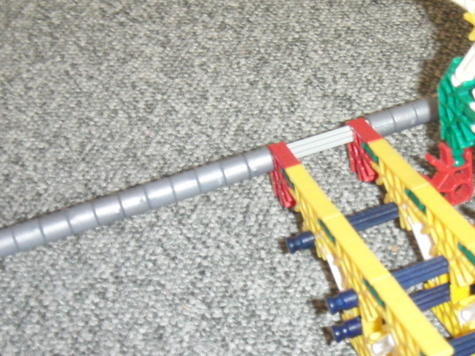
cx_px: 387
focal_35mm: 64
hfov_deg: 29.5
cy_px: 218
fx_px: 878
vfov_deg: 22.9
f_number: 3.9
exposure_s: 1/40
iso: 400
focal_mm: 6.66
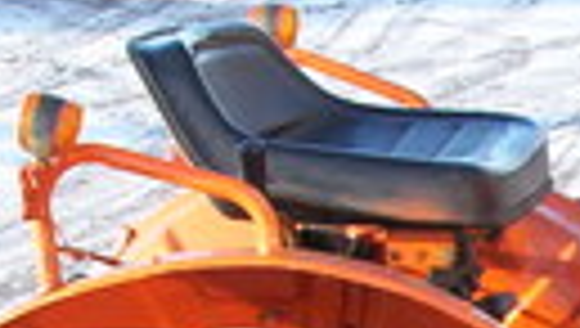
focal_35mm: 165
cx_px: 868
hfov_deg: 12.4
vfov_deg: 7.2
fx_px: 2541
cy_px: 609
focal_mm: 6
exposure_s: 1/96.3
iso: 100
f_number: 4.5
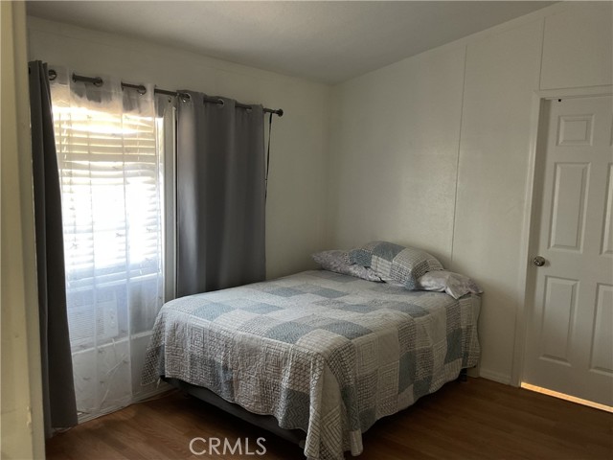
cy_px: 230
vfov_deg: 48.2
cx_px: 306
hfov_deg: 61.7
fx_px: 514
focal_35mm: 29
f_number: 1.8
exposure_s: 1/60
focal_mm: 3
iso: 100
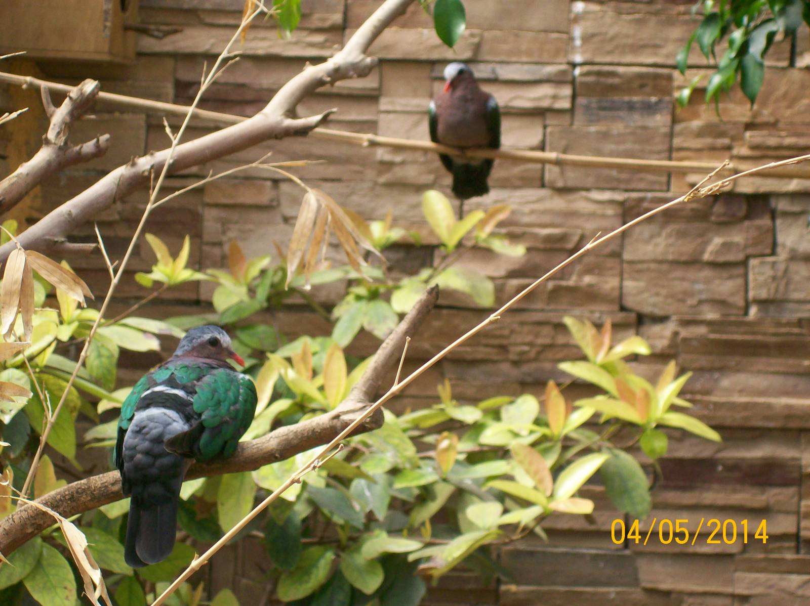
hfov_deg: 18.2
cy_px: 303
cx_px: 405
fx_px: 2526
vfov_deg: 13.7
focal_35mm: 108
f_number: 4.8
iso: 80
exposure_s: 1/134
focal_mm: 18
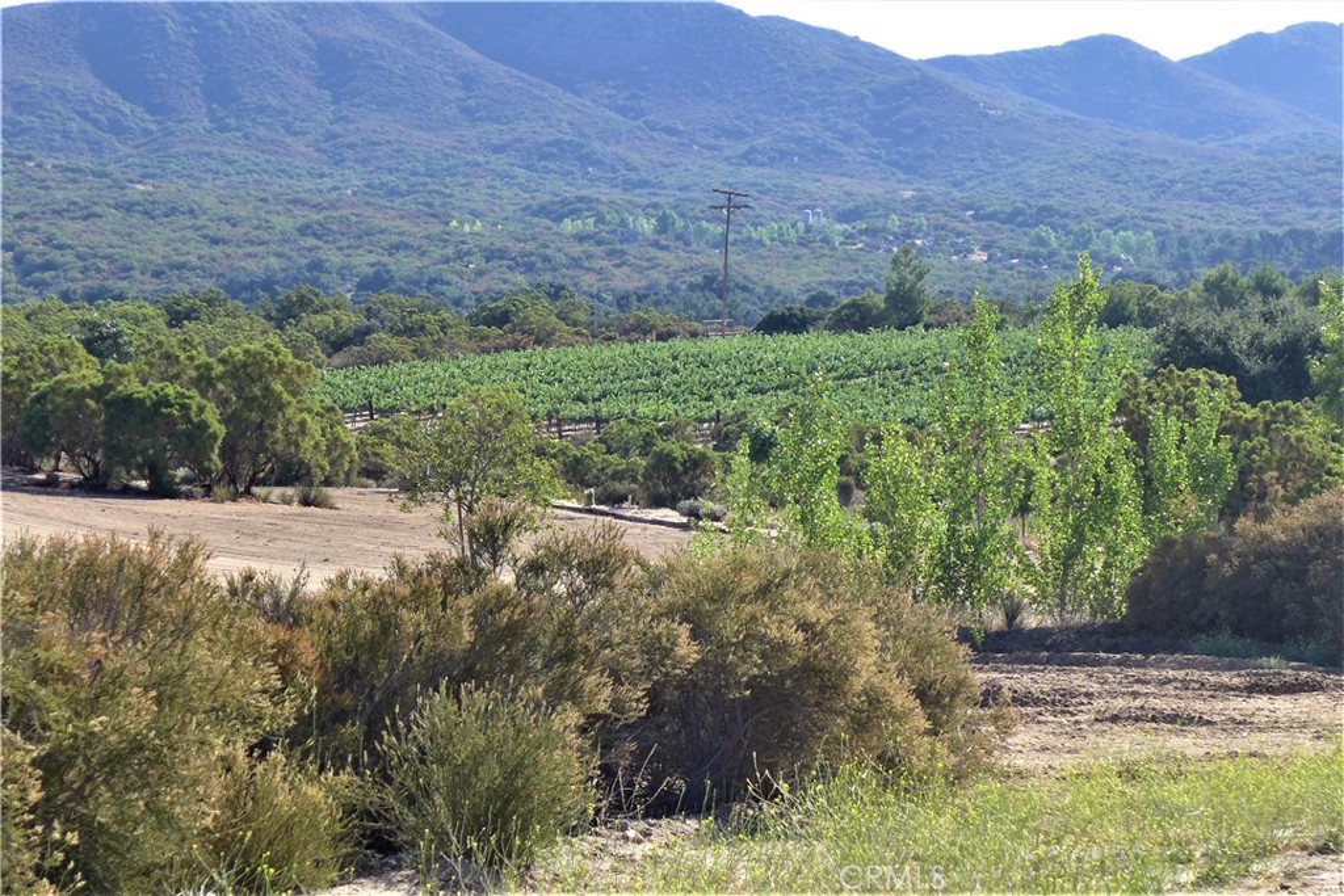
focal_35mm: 130
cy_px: 448
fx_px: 4854
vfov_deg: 10.6
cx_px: 672
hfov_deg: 15.8
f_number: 2.8
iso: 80
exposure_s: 1/800
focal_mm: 17.7
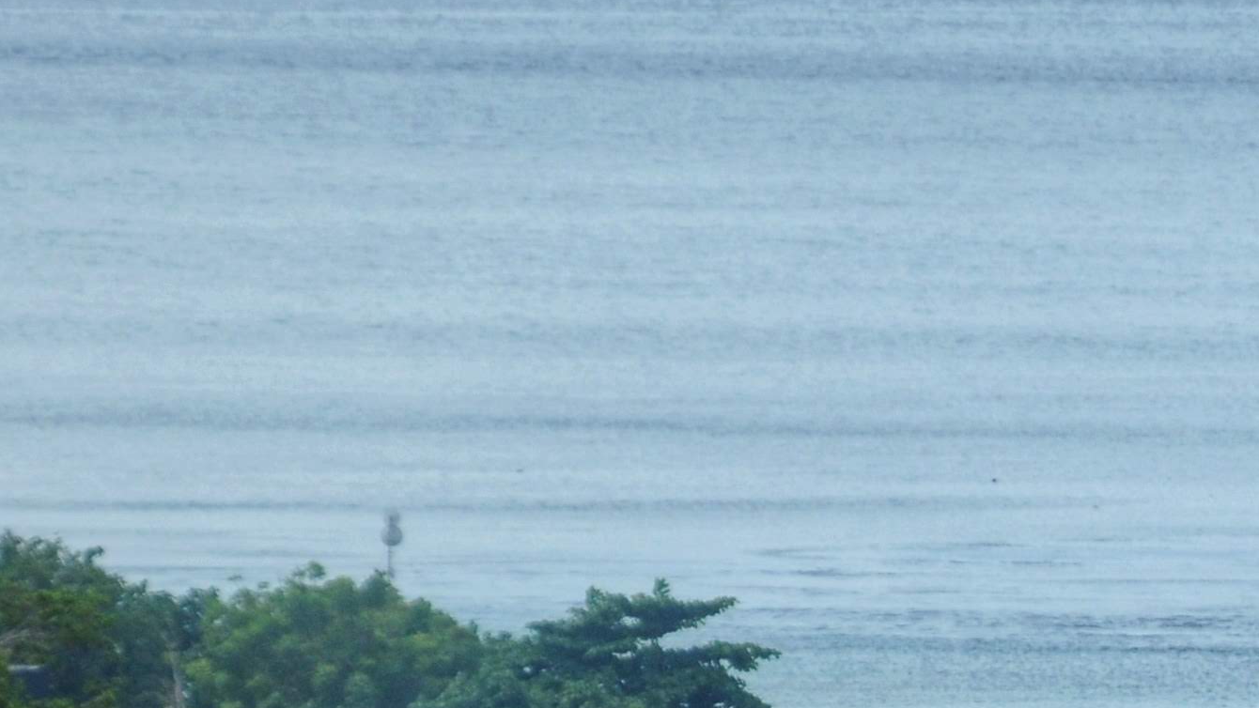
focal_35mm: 779
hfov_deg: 2.8
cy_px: 1076
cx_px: 1292
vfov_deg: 1.6
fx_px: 25997
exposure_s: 1/3200
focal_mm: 155
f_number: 2.8
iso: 200
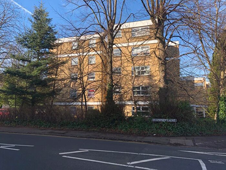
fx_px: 183
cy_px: 85
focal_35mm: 28
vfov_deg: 49.7
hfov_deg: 63.4
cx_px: 113
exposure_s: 1/774
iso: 20
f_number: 1.8
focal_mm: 4
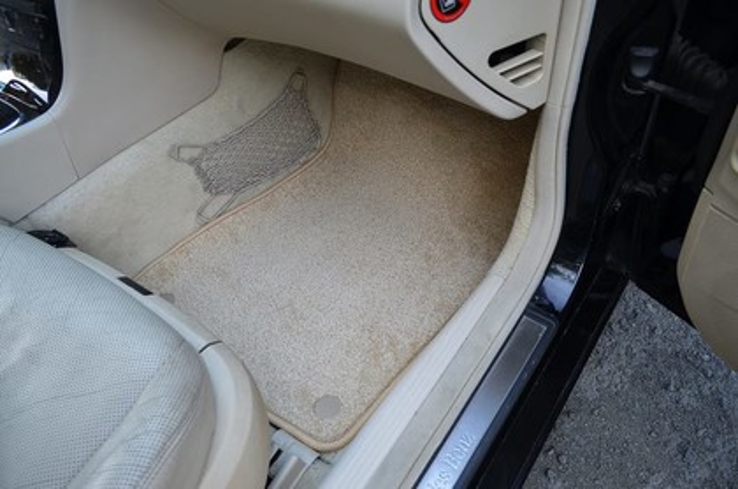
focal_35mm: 27
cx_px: 369
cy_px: 244
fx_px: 552
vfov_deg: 47.7
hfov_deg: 67.5
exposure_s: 1/80
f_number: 4.5
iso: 400
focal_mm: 18
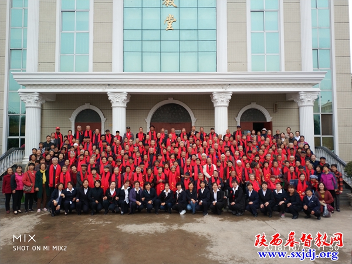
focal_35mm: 32
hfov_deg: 56.8
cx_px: 176
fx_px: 325
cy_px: 132
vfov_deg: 44.2
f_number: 2
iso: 100
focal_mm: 4.5
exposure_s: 1/194
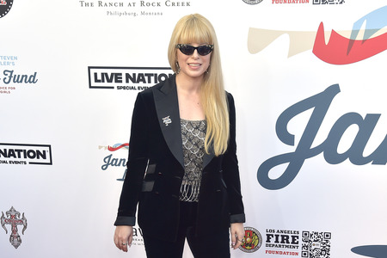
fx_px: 430
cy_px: 129
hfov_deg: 48.5
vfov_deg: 33.4
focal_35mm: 40
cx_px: 194
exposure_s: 1/250
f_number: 6.3
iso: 400
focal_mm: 40
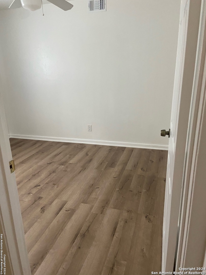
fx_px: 206
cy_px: 138
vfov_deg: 67.3
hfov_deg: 53.1
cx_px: 103
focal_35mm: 26
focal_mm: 4.25
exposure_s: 1/60
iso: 320
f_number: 1.8
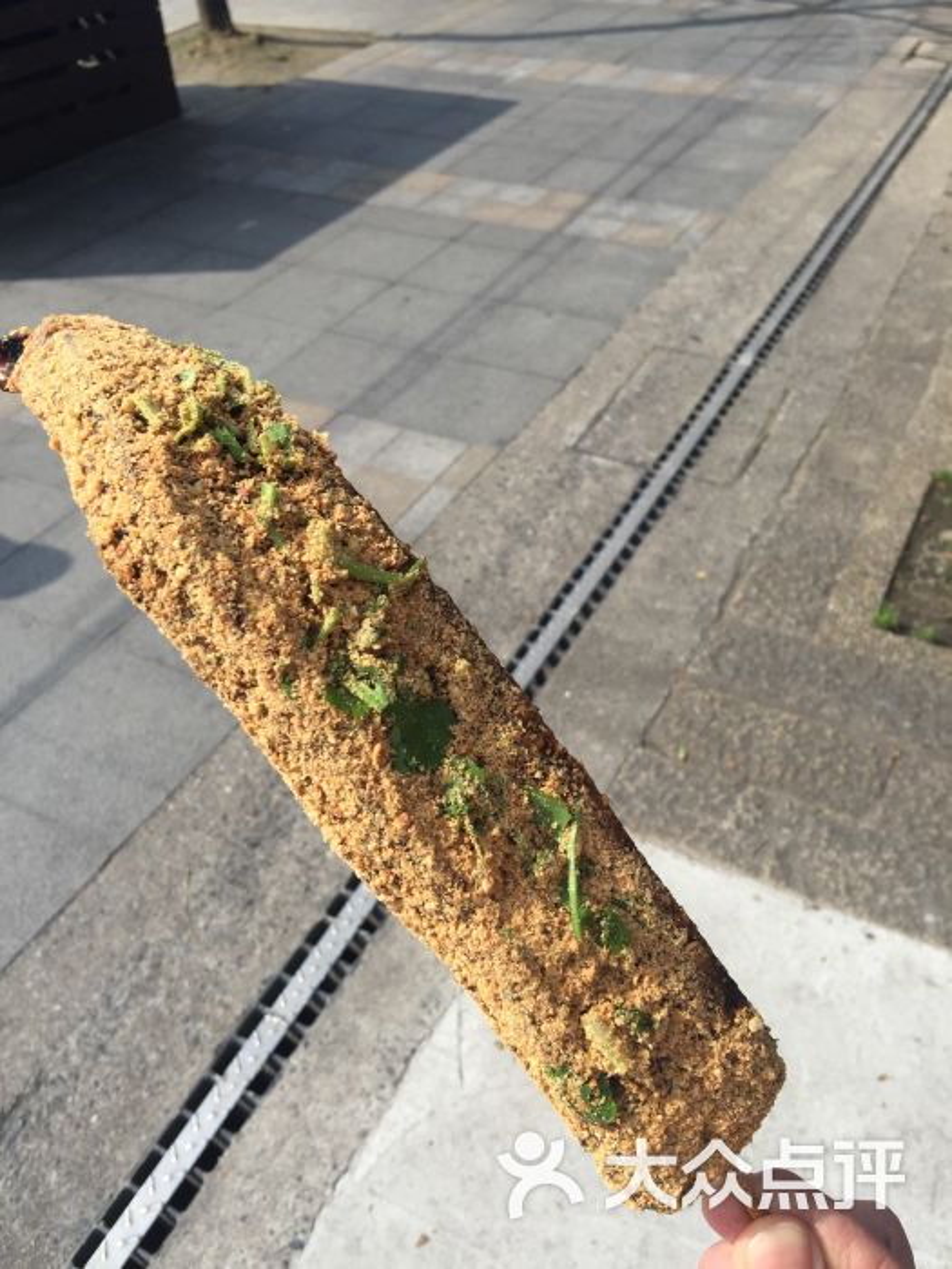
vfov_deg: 61.7
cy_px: 634
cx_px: 476
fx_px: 1063
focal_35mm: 29
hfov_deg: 48.2
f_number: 2.2
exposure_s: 1/1883
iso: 32
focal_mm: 4.15
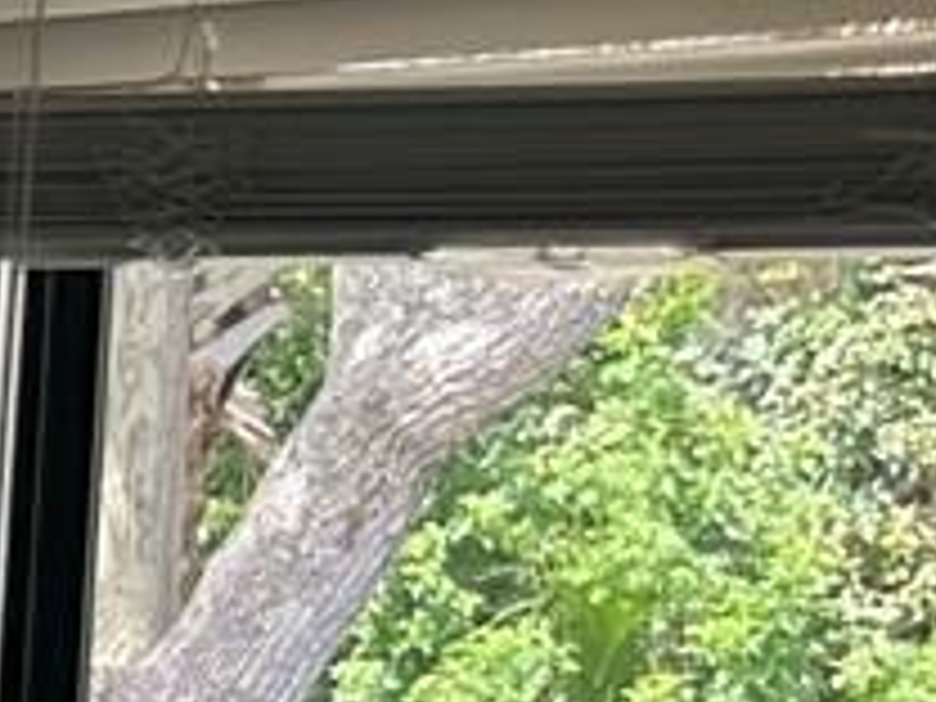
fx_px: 5002
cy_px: 1404
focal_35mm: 185
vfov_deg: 7.7
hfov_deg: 8.6
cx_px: -2038
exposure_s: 1/218
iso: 64
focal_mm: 6.86
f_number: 1.78
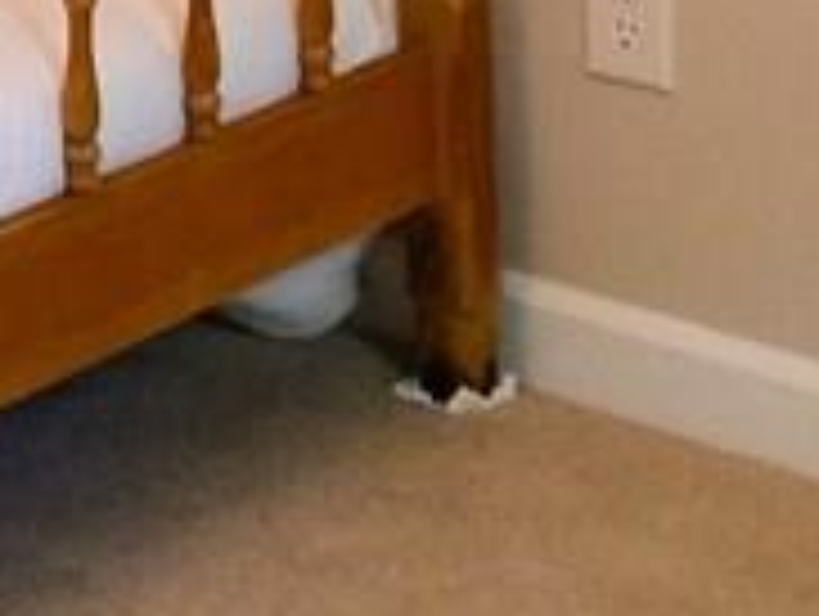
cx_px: -324
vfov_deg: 8.5
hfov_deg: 11.7
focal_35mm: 163
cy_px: -737
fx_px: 3862
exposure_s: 1/30
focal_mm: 4.15
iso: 125
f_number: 2.2
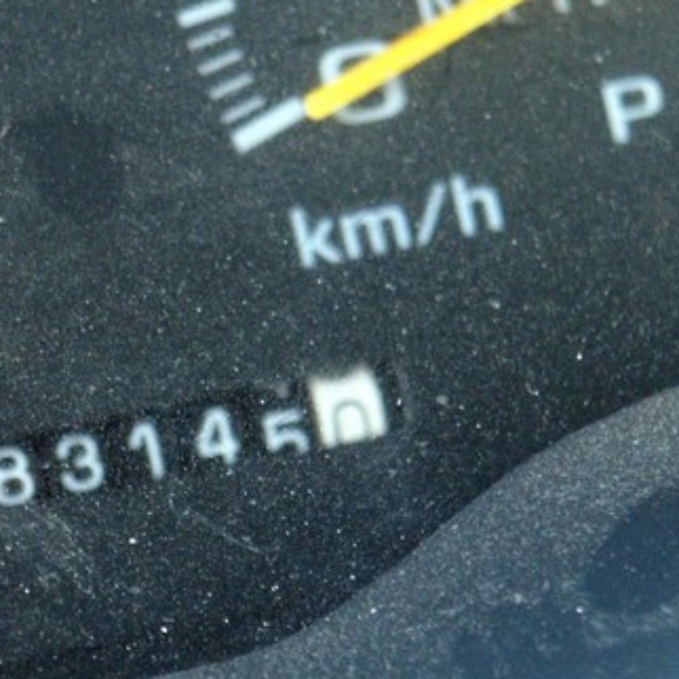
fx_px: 9742
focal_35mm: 439
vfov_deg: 4.0
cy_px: 413
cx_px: 154
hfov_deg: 4.0
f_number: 3.5
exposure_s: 1/20
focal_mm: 50.69
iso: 200
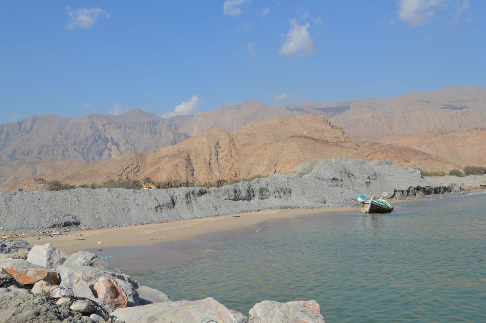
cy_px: 162
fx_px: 526
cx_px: 243
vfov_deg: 34.2
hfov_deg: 49.6
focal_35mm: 39
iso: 100
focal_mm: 26
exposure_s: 1/400
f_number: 10
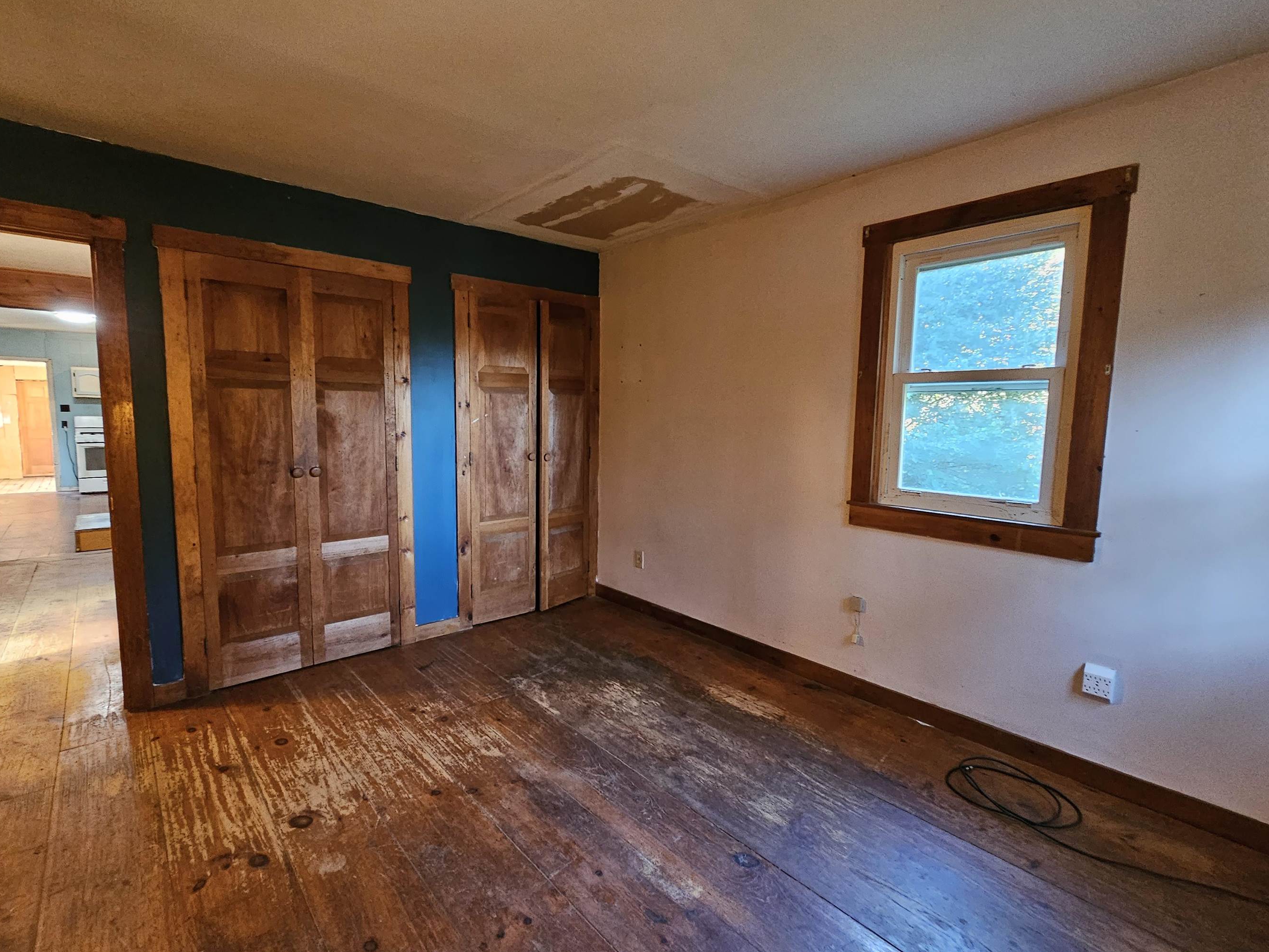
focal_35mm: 15
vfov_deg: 81.7
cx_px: 590
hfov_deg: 98.0
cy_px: 462
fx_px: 550
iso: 800
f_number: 2.2
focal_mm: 2.2
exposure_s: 1/24
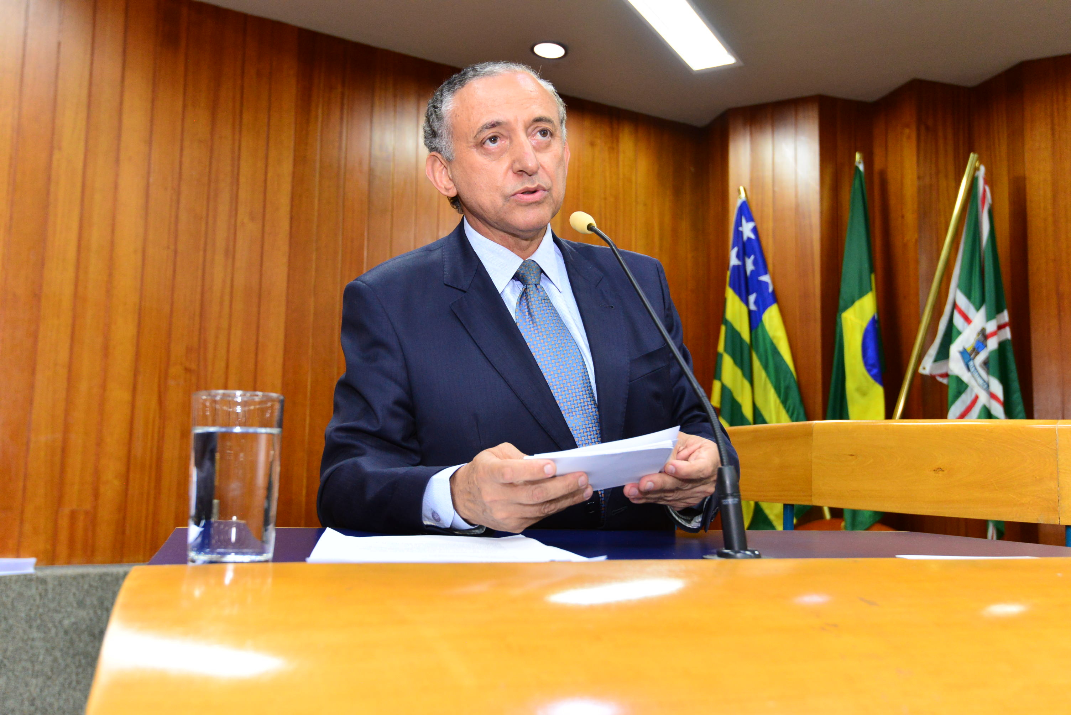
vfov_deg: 37.9
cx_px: 536
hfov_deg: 54.4
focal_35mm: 35
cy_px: 358
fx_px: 1042
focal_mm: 35
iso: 2500
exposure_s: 1/60
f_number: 5.6
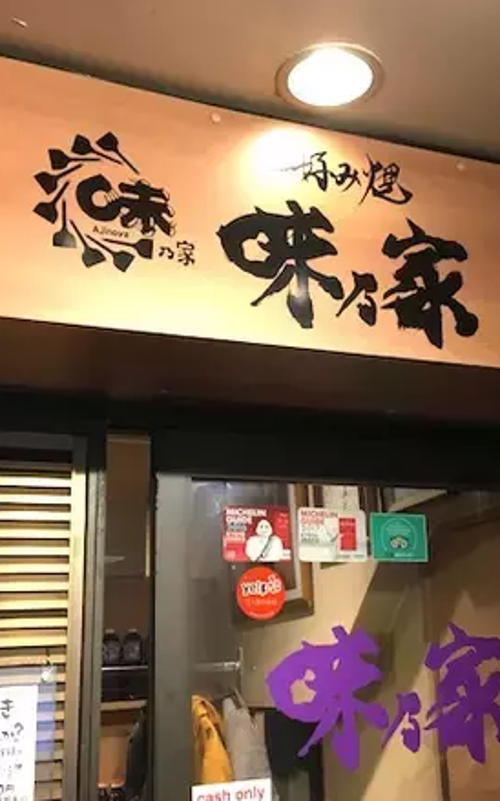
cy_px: 403
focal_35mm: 42
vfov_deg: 47.2
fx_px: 917
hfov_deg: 30.4
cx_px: 308
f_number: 2.2
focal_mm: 4.15
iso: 64
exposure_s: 1/30
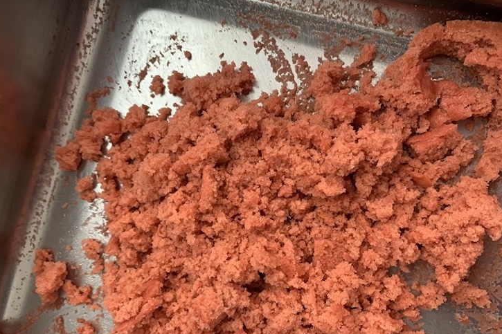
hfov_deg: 65.5
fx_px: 390
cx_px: 253
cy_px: 193
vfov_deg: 46.2
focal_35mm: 28
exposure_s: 1/60
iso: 250
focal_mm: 4.25
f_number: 1.8
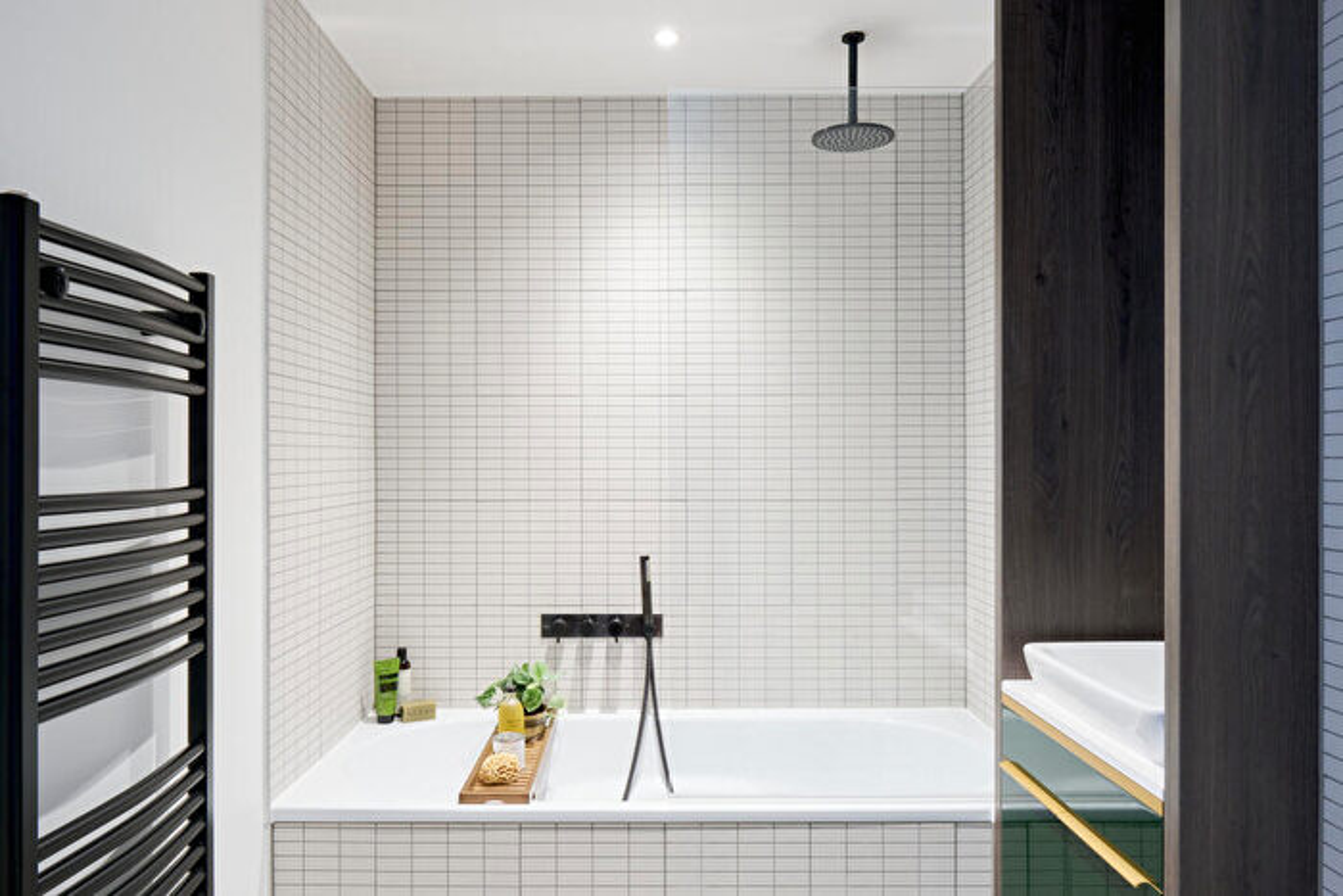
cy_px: 448
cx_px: 672
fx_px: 895
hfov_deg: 73.7
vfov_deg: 53.2
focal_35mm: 24
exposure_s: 1.5
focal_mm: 16
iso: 160
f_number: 11
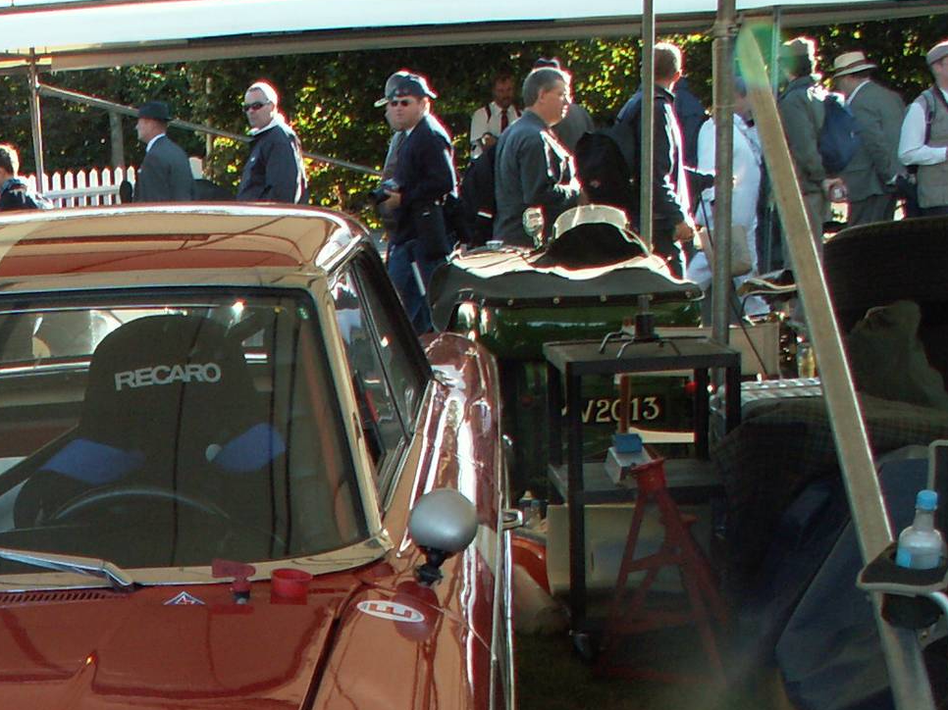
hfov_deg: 20.9
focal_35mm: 87
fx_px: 2382
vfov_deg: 16.3
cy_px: 860
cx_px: -200
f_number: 4
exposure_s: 1/80
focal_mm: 5.86
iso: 50
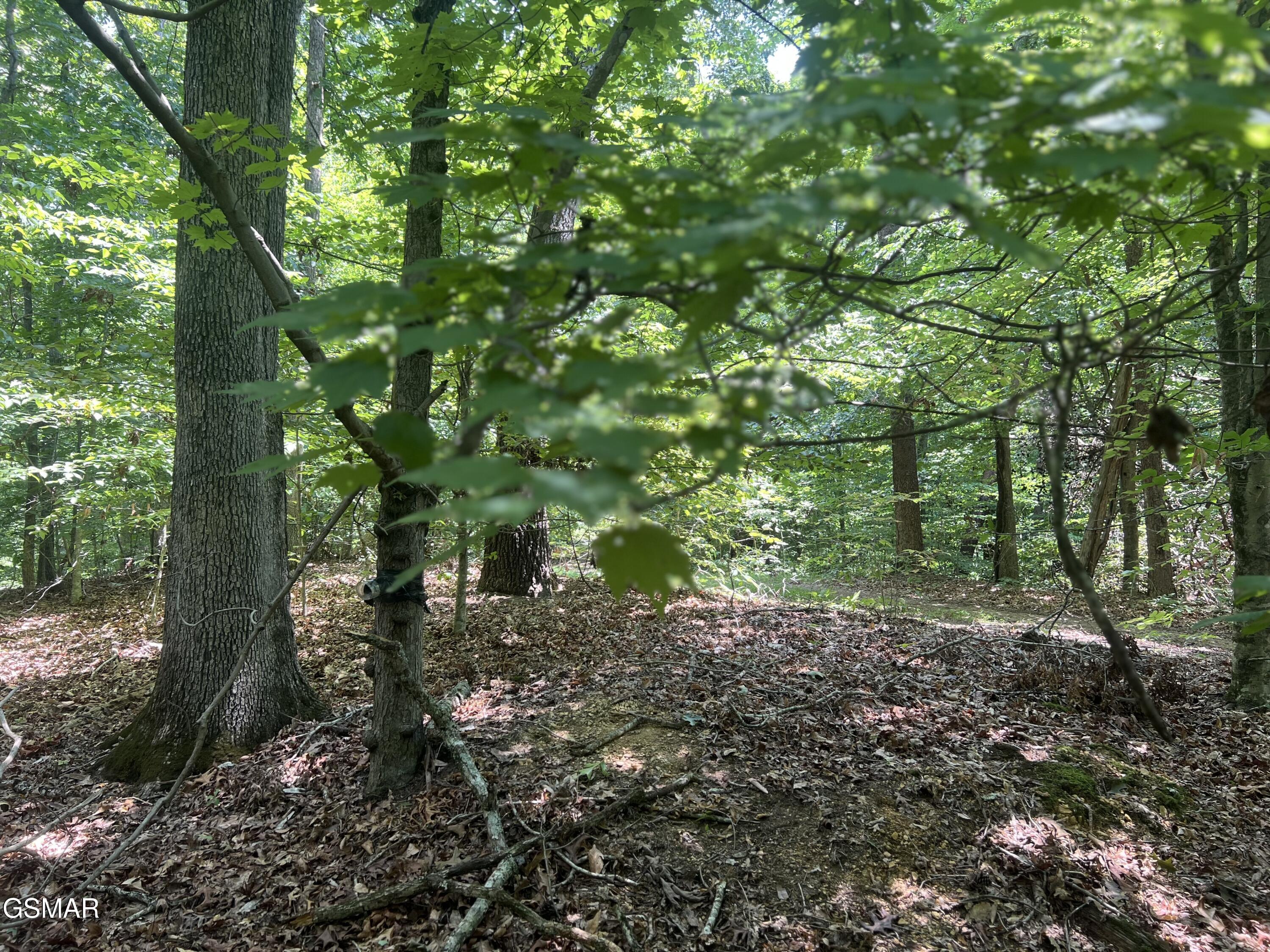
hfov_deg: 67.3
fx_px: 954
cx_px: 635
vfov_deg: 53.1
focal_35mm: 26
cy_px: 476
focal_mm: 5.7
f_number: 1.5
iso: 50
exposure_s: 1/121
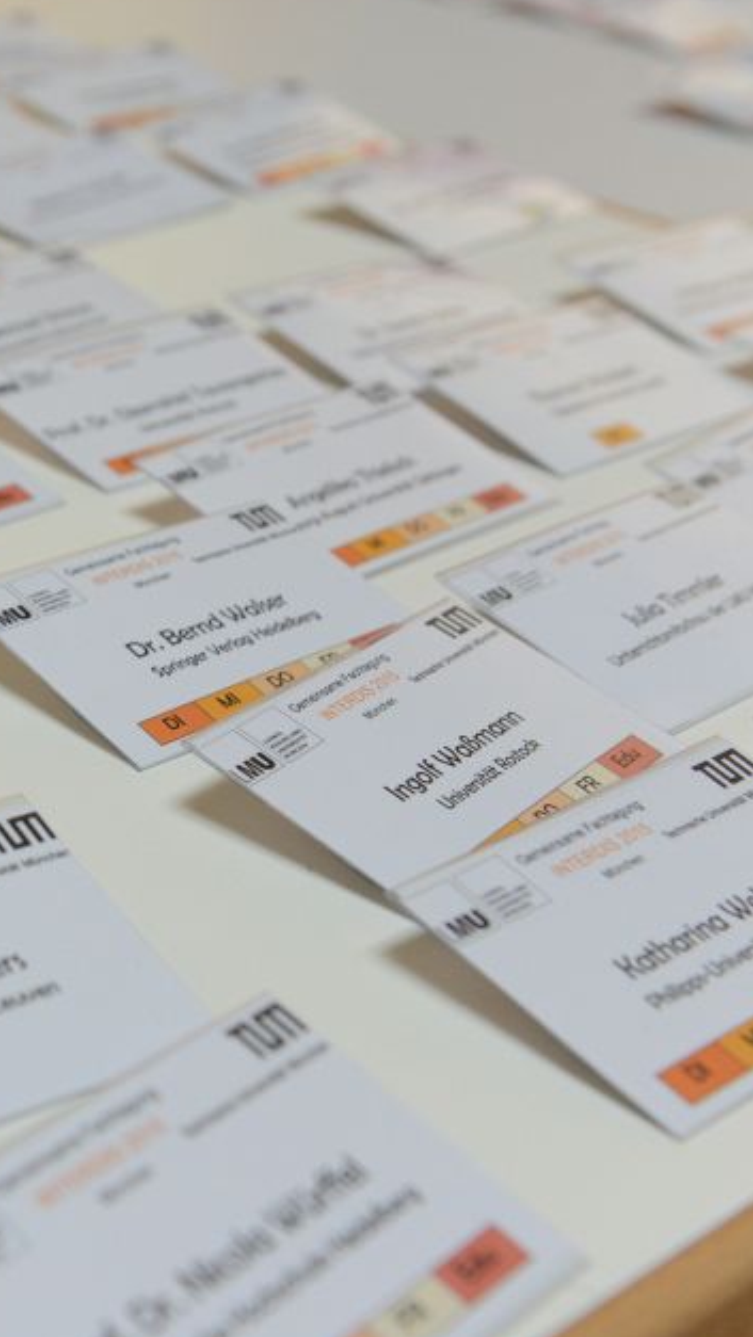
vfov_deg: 32.3
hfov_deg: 17.5
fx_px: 2306
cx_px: -198
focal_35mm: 65
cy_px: 629
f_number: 5
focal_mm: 38
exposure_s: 1/80
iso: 2000
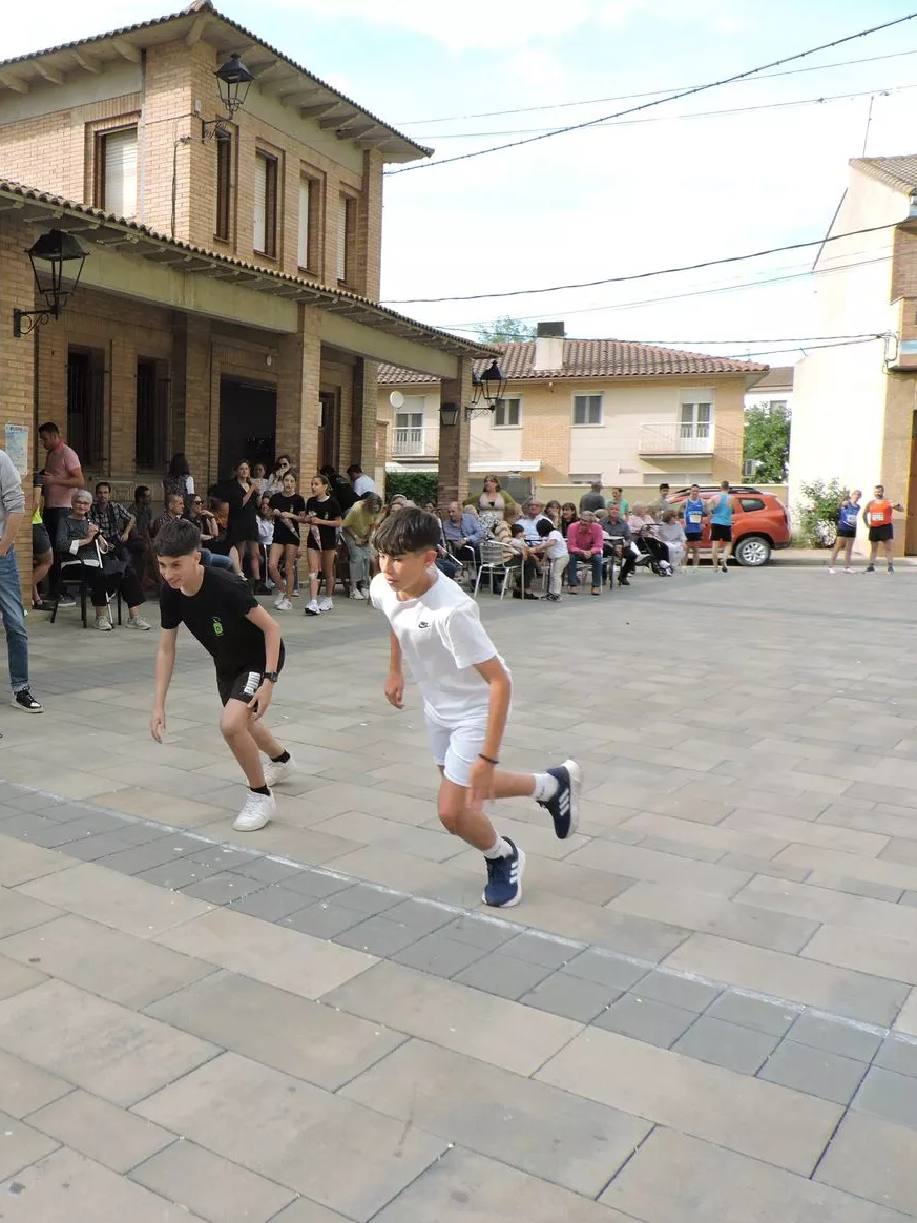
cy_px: 609
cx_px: 79
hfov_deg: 39.6
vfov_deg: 55.4
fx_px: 1166
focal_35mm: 33
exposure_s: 1/400
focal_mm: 4.3
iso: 100
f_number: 3
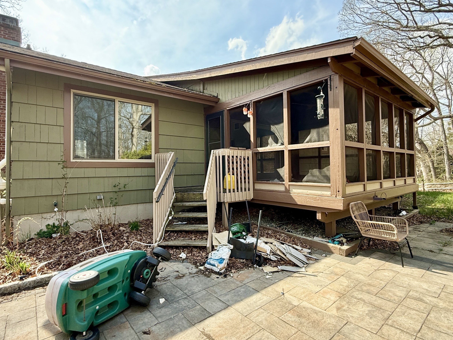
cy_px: 163
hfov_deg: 87.7
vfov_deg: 71.6
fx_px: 236
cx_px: 220
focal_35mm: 18
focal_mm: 2.22
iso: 64
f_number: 2.2
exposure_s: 1/445
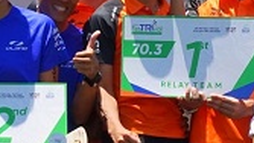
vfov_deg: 2.8
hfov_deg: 4.9
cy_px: 94
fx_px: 2971
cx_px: 207
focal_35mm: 441
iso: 1250
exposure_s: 1/500
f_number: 16
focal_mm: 78
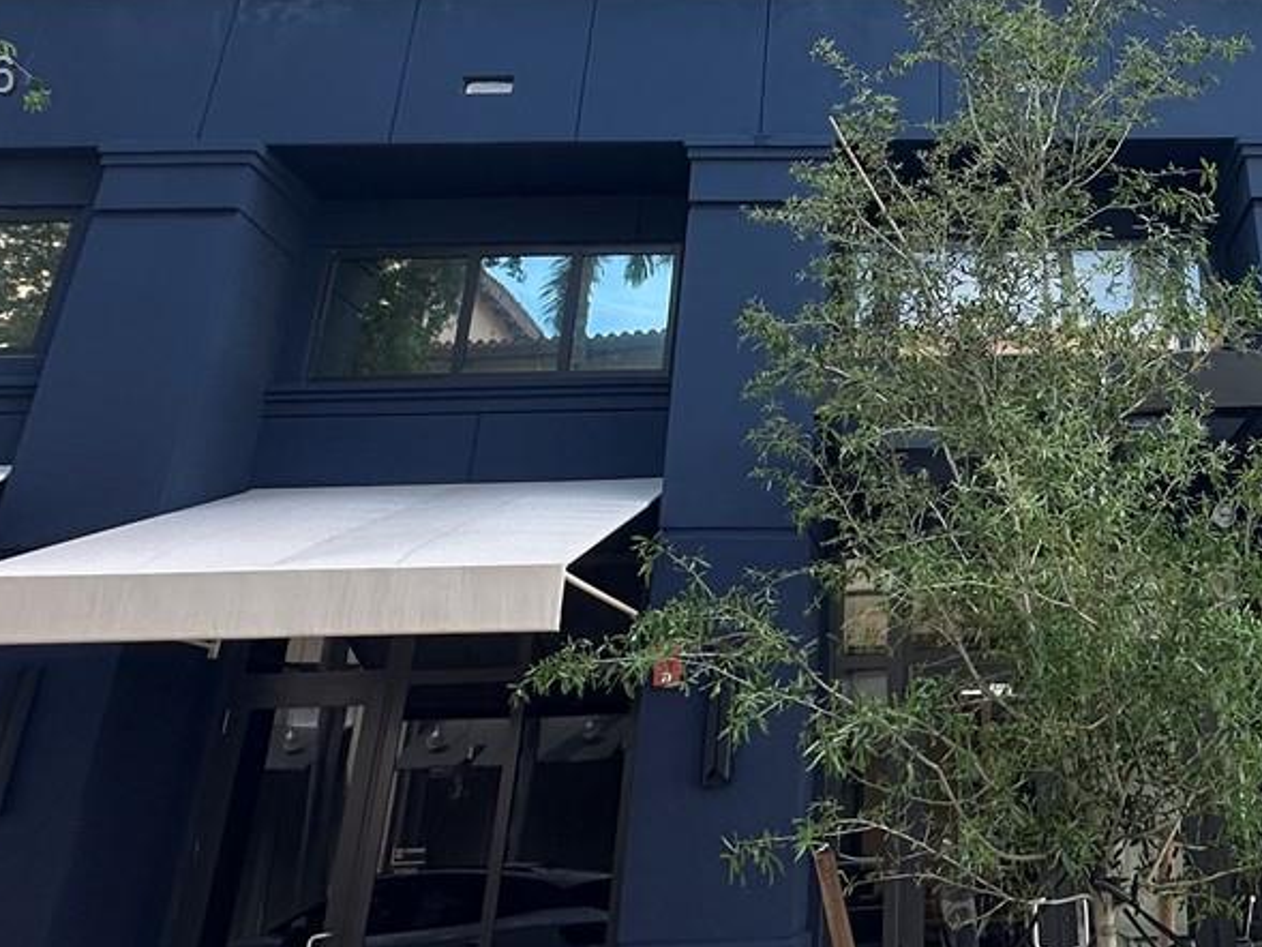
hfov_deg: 45.7
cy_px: 79
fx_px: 1386
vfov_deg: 35.3
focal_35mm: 38
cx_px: 1063
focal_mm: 2.22
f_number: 2.2
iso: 40
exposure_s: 1/421
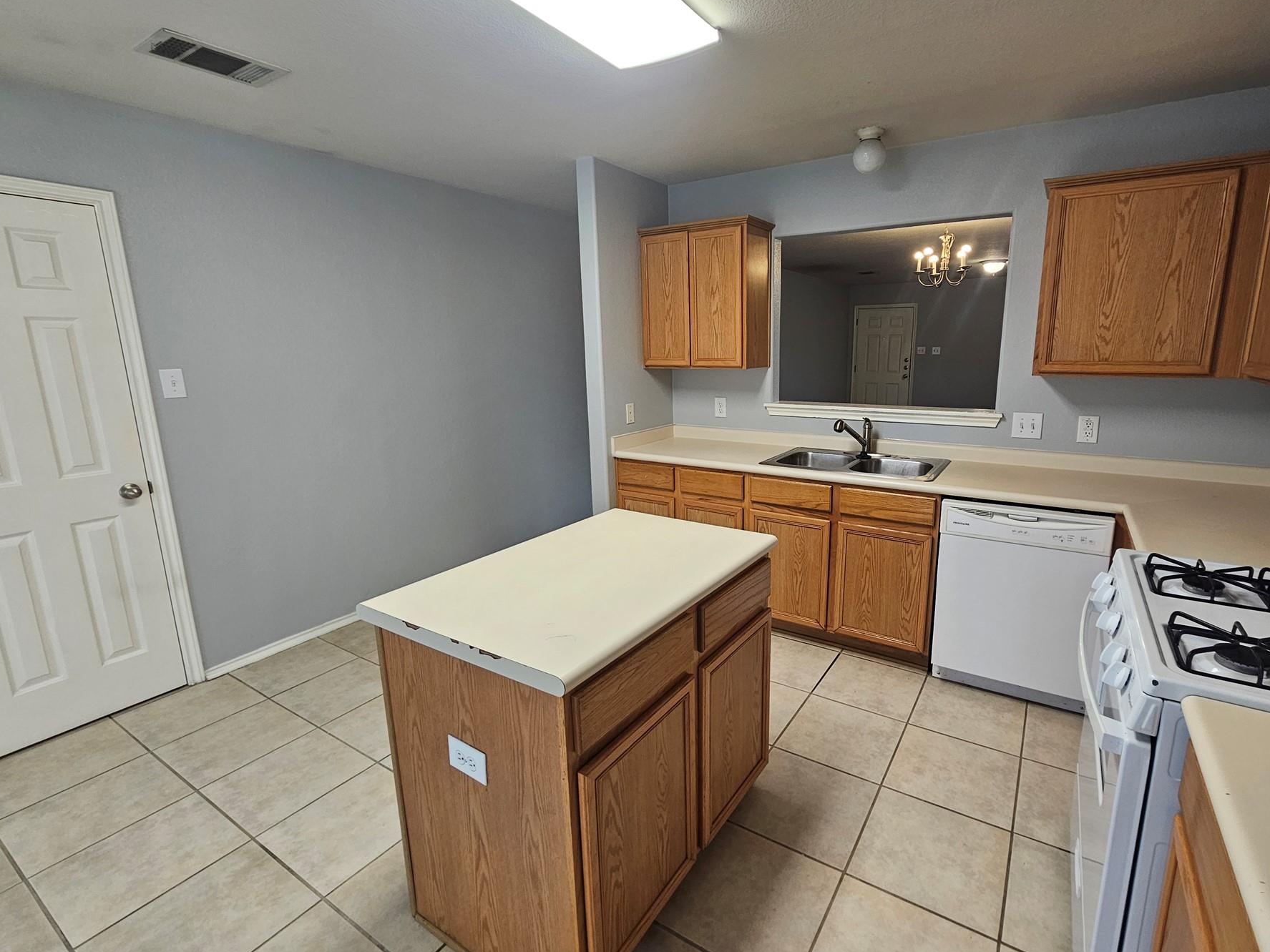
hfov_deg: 97.9
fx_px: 550
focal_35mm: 15
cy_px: 473
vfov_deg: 81.7
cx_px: 698
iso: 100
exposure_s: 1/60
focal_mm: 2.2
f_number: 2.2
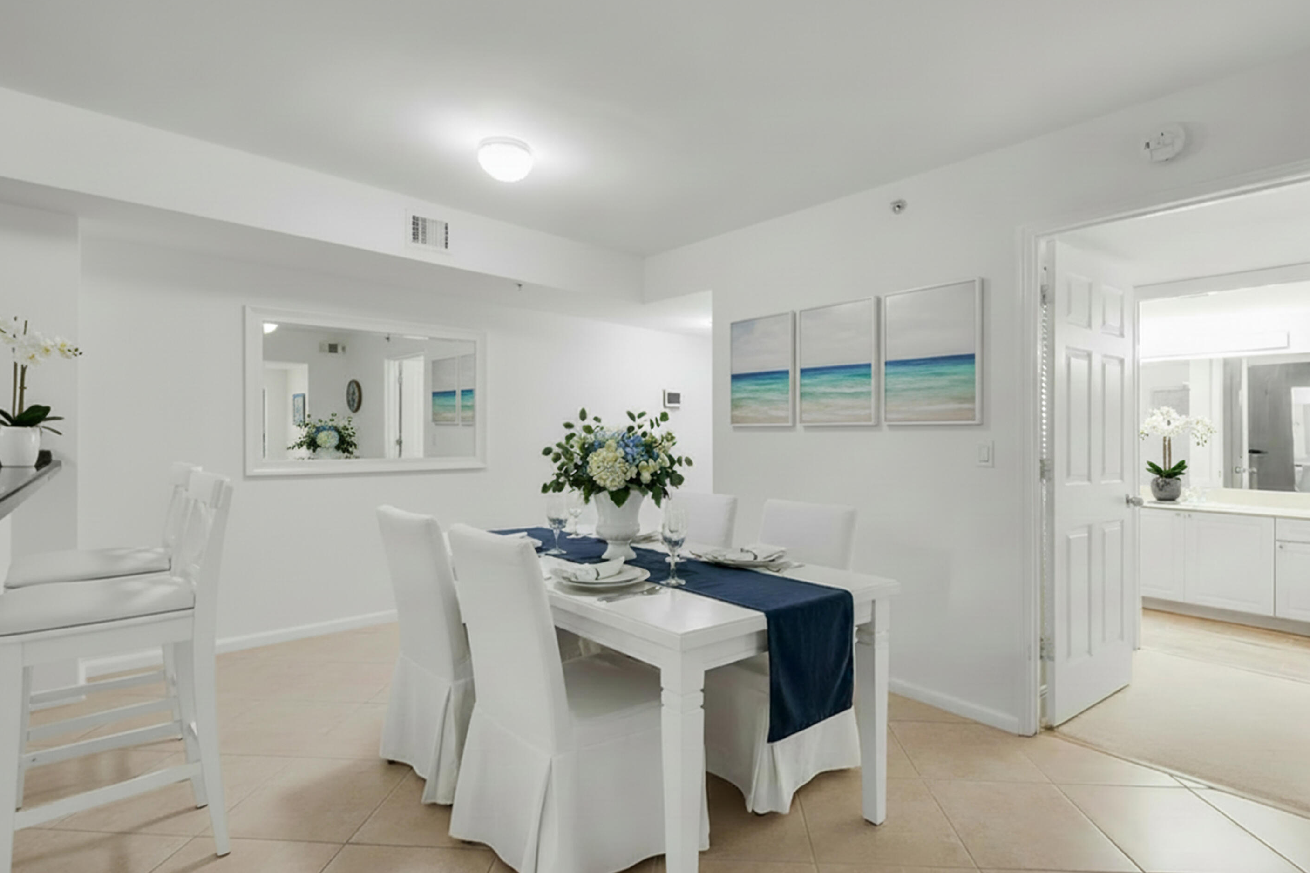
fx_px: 582
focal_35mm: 16
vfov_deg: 73.7
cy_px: 433
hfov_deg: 96.7
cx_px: 679
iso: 100
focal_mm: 10
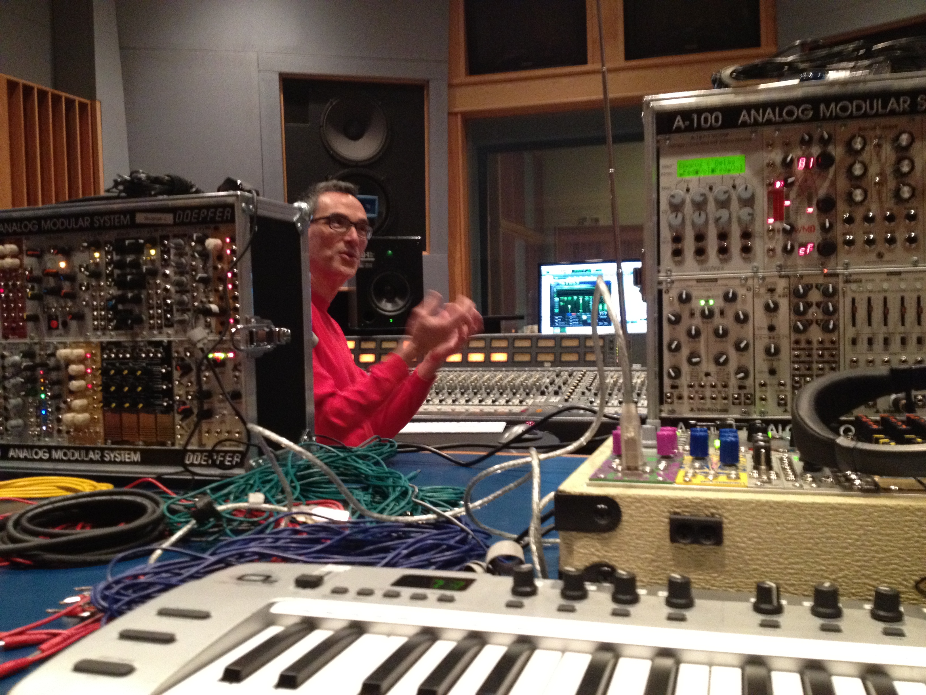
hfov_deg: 52.6
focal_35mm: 35
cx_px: 463
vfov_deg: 40.7
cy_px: 348
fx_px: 936
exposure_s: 1/15
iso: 400
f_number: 2.4
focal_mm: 4.28
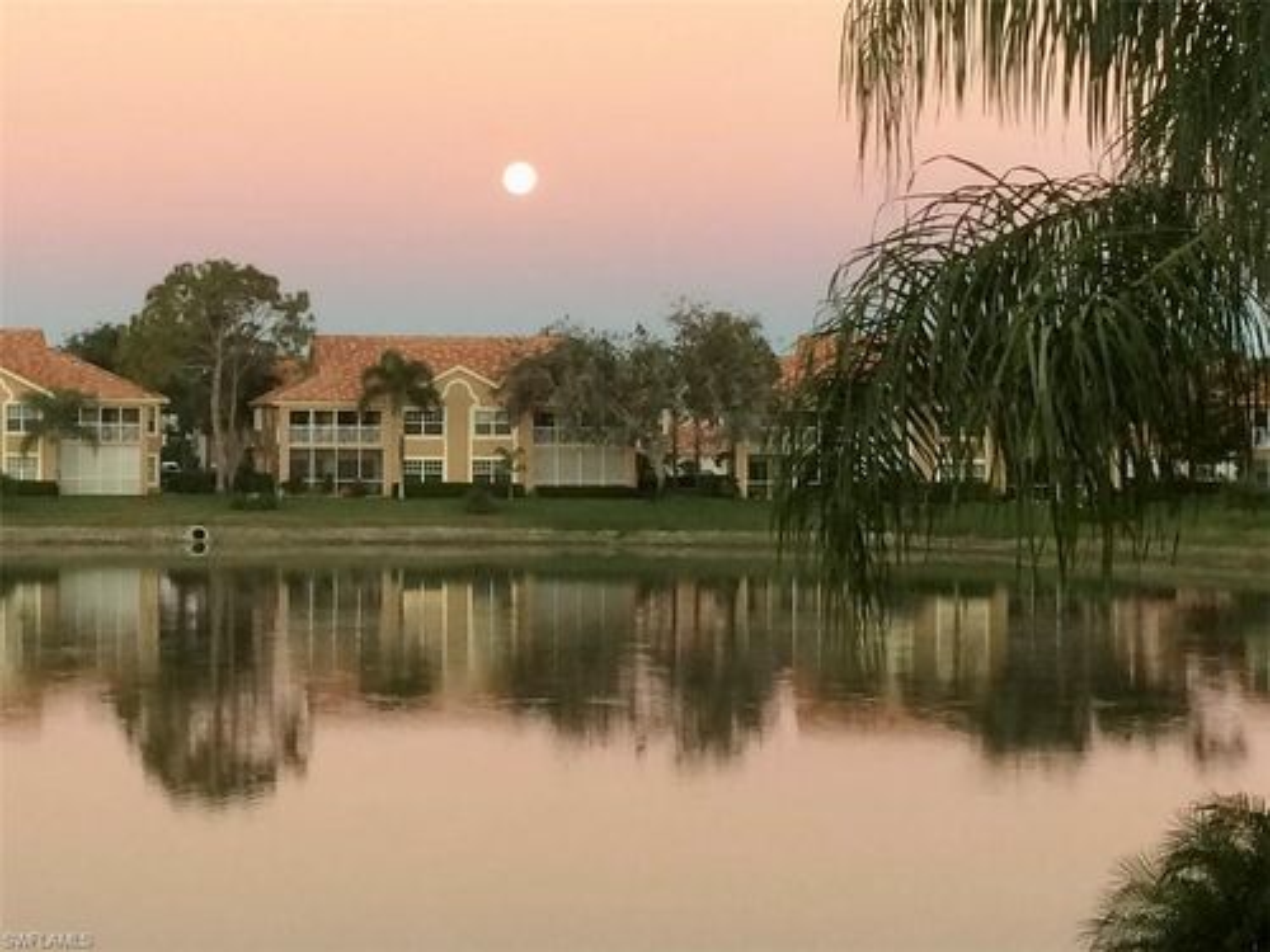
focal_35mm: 29
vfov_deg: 48.2
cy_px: 476
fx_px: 1064
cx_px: 635
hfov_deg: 61.7
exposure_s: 1/40
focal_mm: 4.15
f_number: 2.2
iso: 40
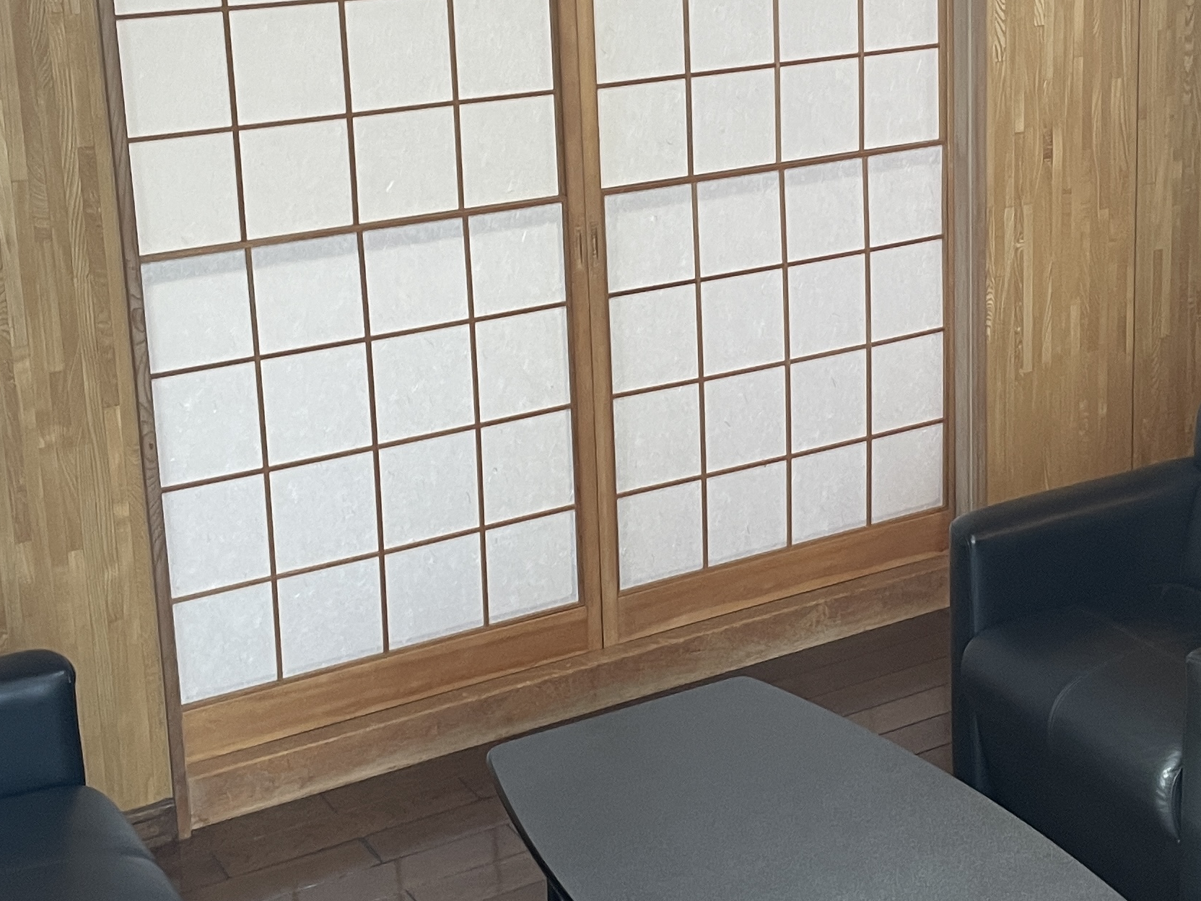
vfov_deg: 23.0
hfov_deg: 30.5
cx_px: 812
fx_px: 2186
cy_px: 207
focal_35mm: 63
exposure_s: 1/50
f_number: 1.6
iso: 64
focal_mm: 4.2
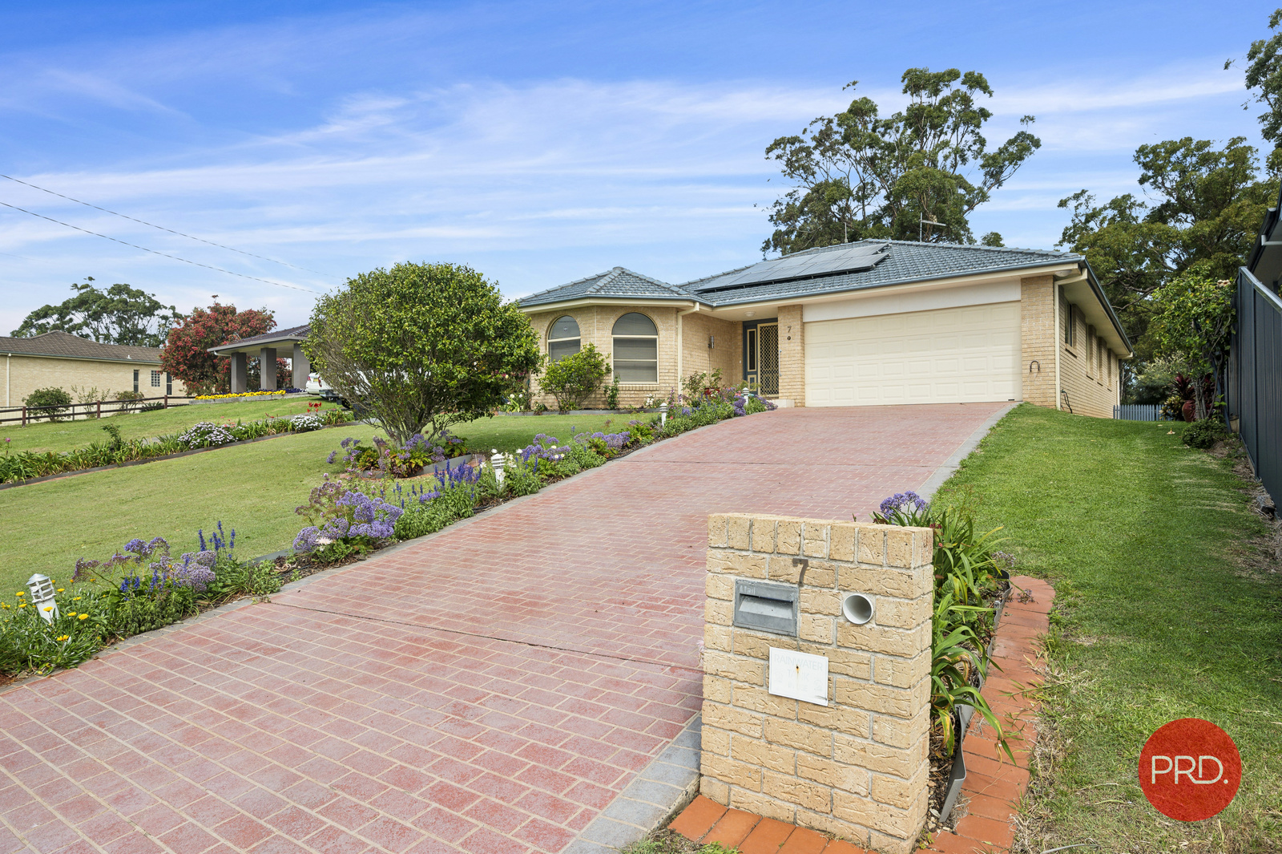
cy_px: 427
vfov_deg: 61.9
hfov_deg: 84.0
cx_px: 641
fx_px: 712
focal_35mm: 20
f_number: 9
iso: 200
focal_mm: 20
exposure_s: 1/500
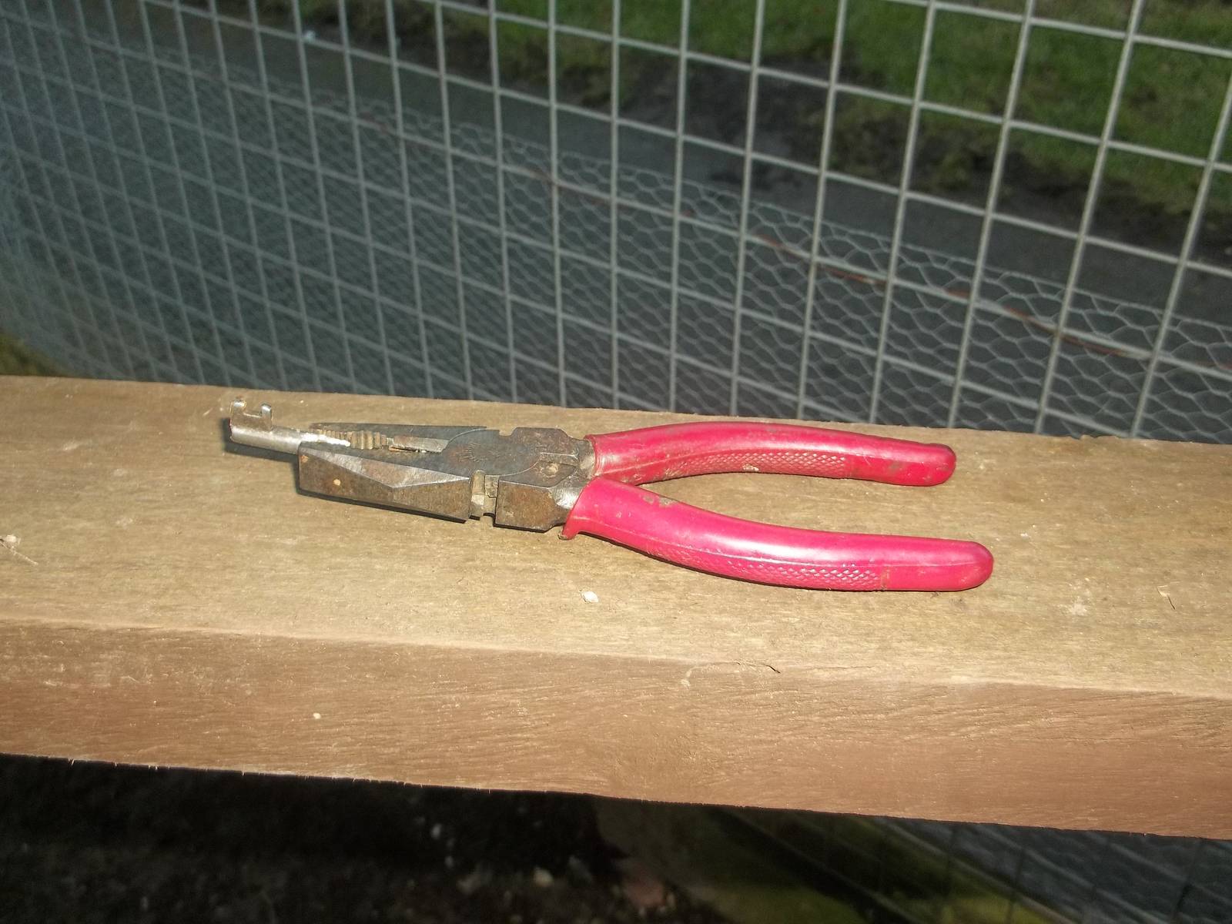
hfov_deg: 55.4
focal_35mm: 33
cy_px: 462
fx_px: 1174
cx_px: 616
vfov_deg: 42.9
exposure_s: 1/30
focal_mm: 5.9
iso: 80
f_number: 3.3
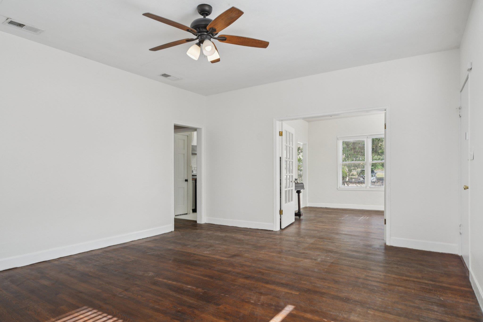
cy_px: 161
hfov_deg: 81.2
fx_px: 282
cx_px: 242
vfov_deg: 59.5
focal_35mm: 21
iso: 400
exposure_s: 1/60
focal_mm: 14
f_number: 8
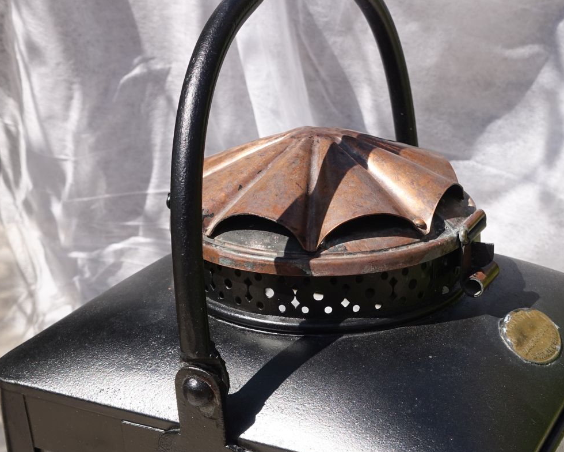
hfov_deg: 27.9
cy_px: 477
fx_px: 1135
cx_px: 324
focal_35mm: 68
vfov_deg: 21.5
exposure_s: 1/400
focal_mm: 13.53
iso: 125
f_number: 5.6
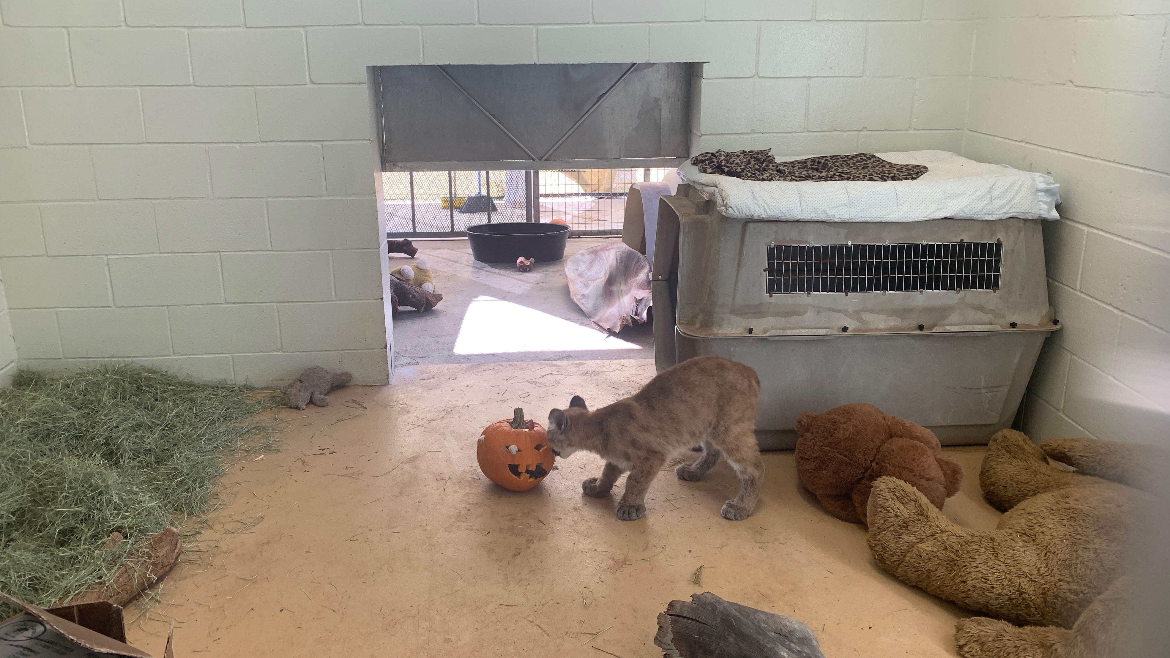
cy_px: 292
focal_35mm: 29
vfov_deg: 40.1
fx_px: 900
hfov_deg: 66.1
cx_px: 571
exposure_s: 1/120
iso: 64
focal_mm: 4.25
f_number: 1.8
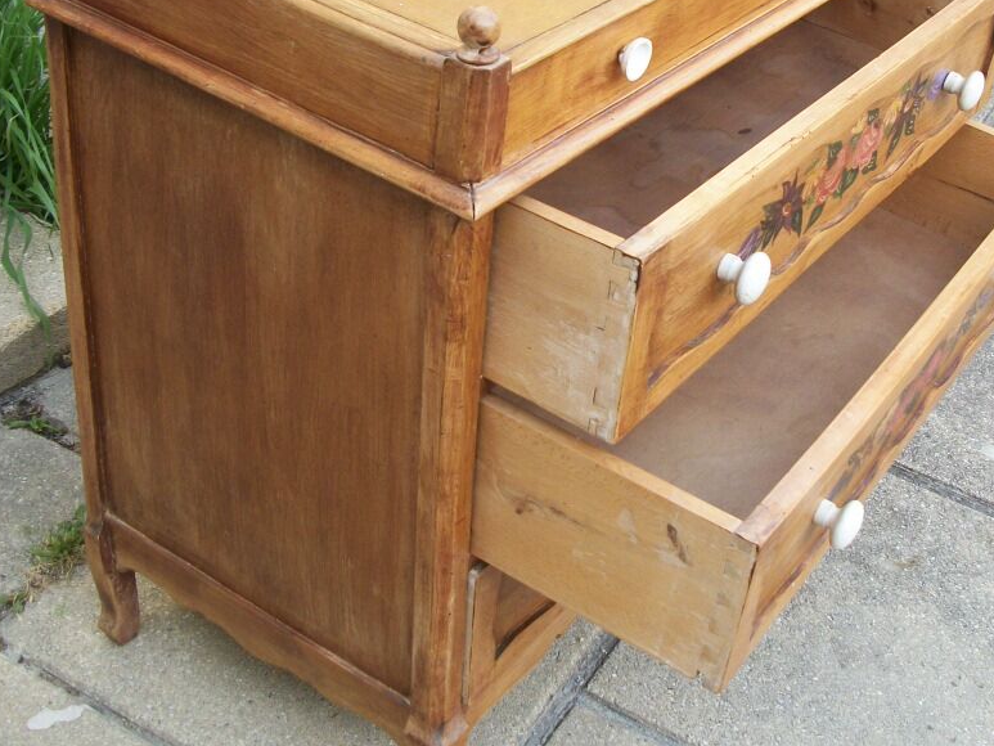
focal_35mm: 53
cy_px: 274
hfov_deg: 35.9
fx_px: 1522
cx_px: 626
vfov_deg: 27.4
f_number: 2.9
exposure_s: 1/80
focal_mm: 5.7
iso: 80
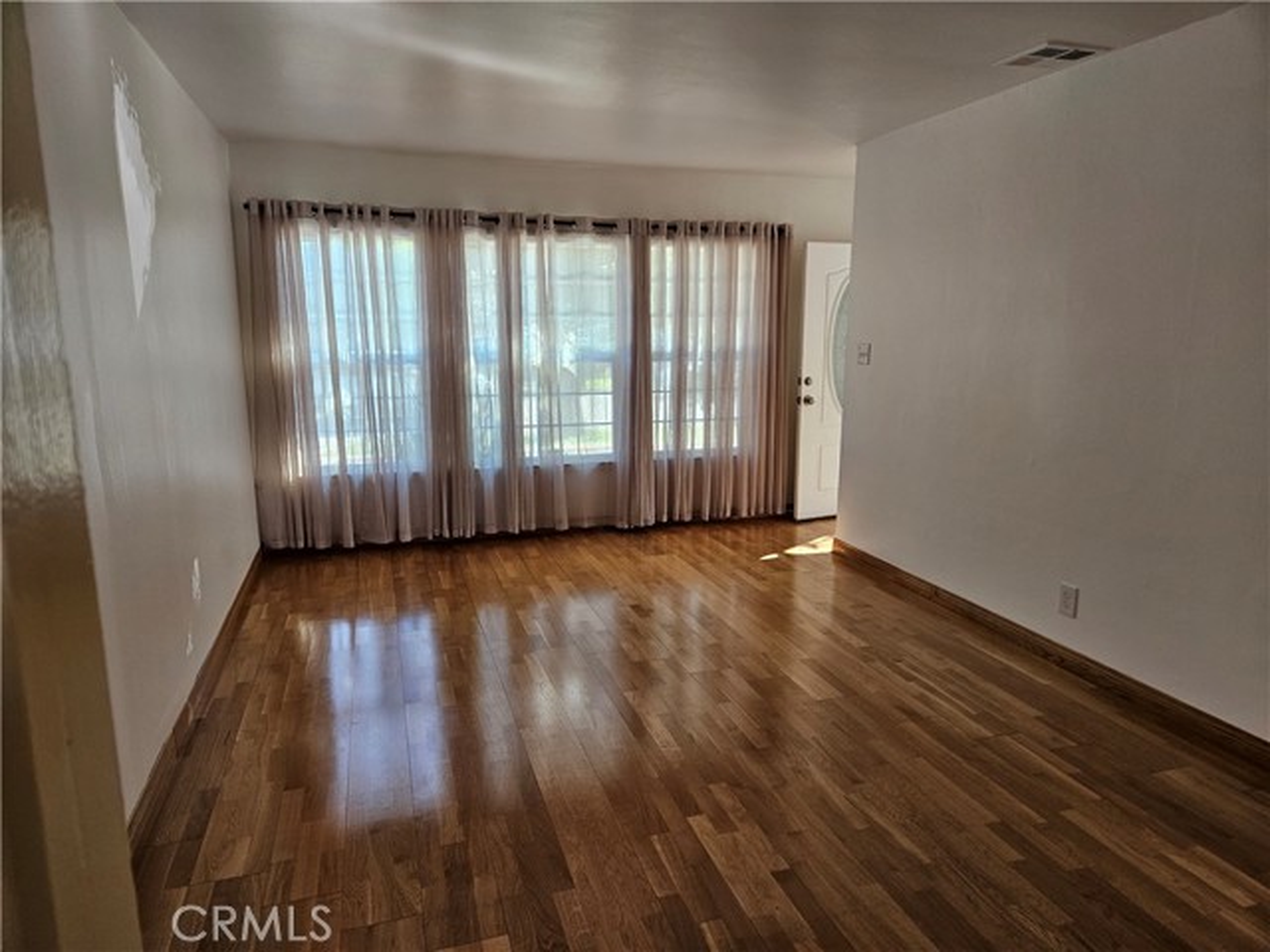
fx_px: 844
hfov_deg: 73.9
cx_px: 635
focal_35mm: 23
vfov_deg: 58.9
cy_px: 476
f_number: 1.8
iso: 160
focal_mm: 5.4
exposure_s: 1/120
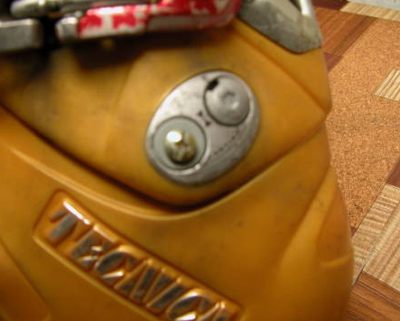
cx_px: 190
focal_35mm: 37
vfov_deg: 40.2
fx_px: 438
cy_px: 160
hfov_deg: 49.0
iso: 100
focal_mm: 8.9
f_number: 2.8
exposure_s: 1/16.2
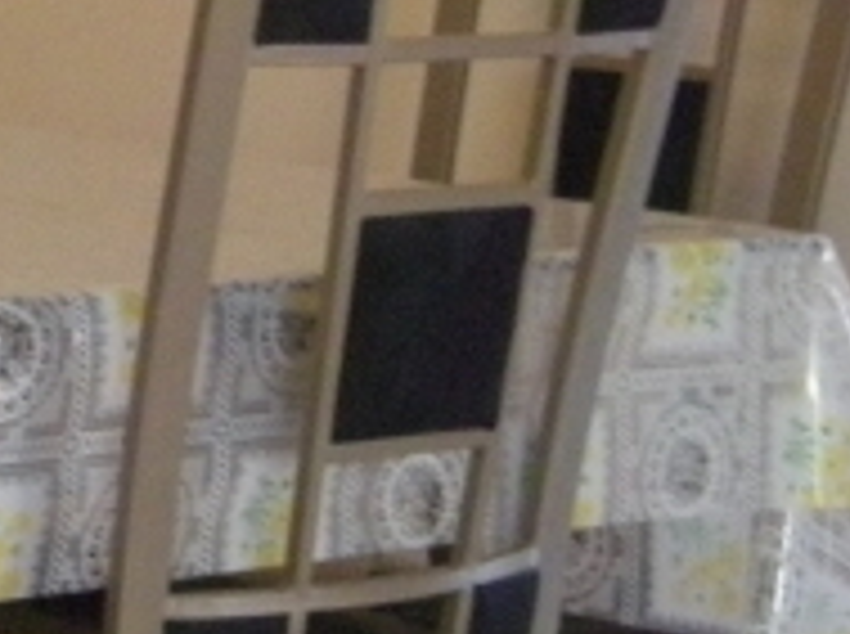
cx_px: -427
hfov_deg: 8.5
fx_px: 5612
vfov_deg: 6.5
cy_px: 126
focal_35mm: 229
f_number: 3.3
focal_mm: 8.8
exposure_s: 1/40.4
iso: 400
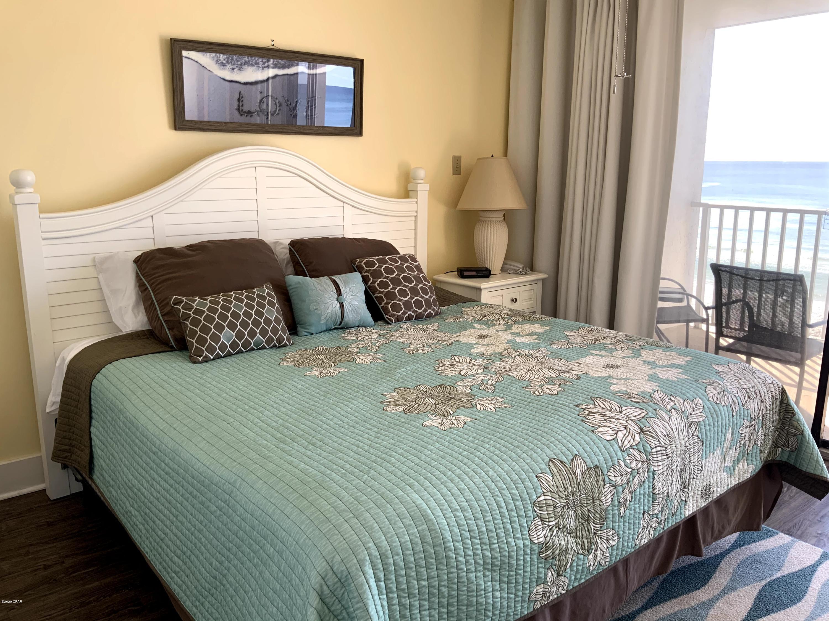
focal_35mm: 29
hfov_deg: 61.7
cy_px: 310
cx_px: 414
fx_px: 695
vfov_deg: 48.2
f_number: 1.8
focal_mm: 3
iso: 16
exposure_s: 1/138
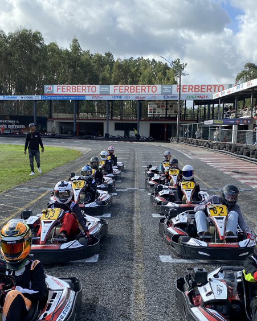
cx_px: 136
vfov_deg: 38.3
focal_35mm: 48
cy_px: 215
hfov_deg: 31.4
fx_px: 456
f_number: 1.8
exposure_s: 1/1124
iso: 32
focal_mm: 4.25
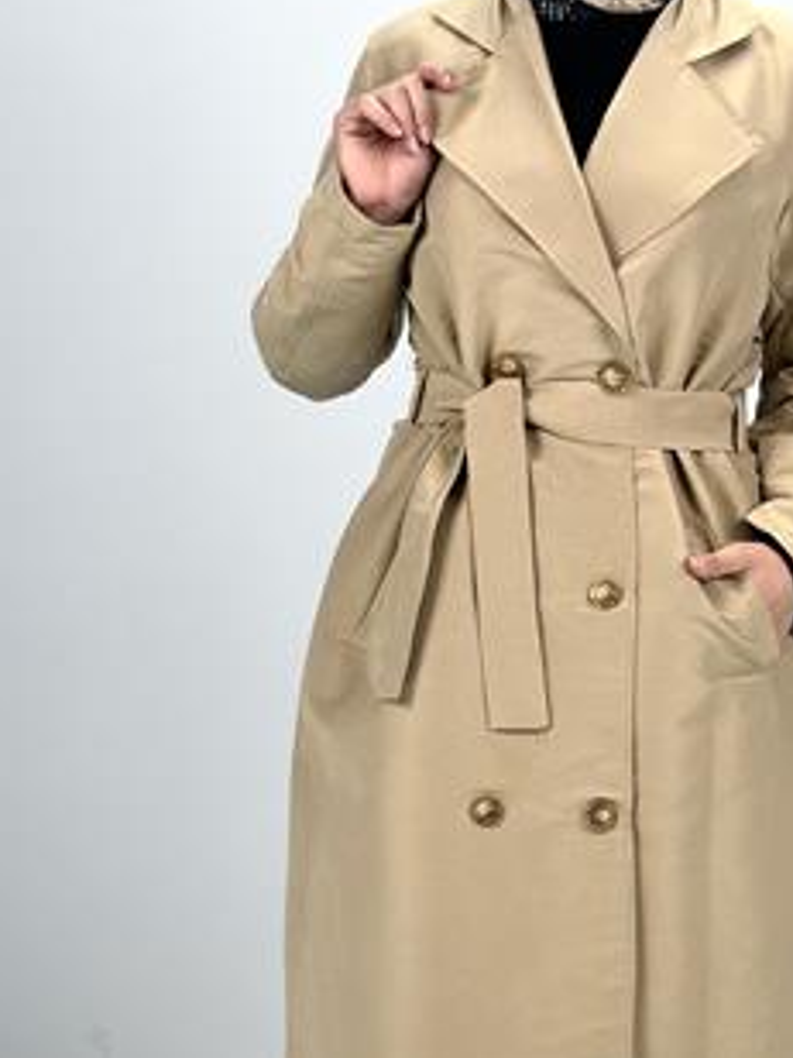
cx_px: 614
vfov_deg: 23.2
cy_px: 867
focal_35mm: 83
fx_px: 2535
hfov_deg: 17.7
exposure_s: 1/256
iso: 64
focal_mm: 6.86
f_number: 1.78
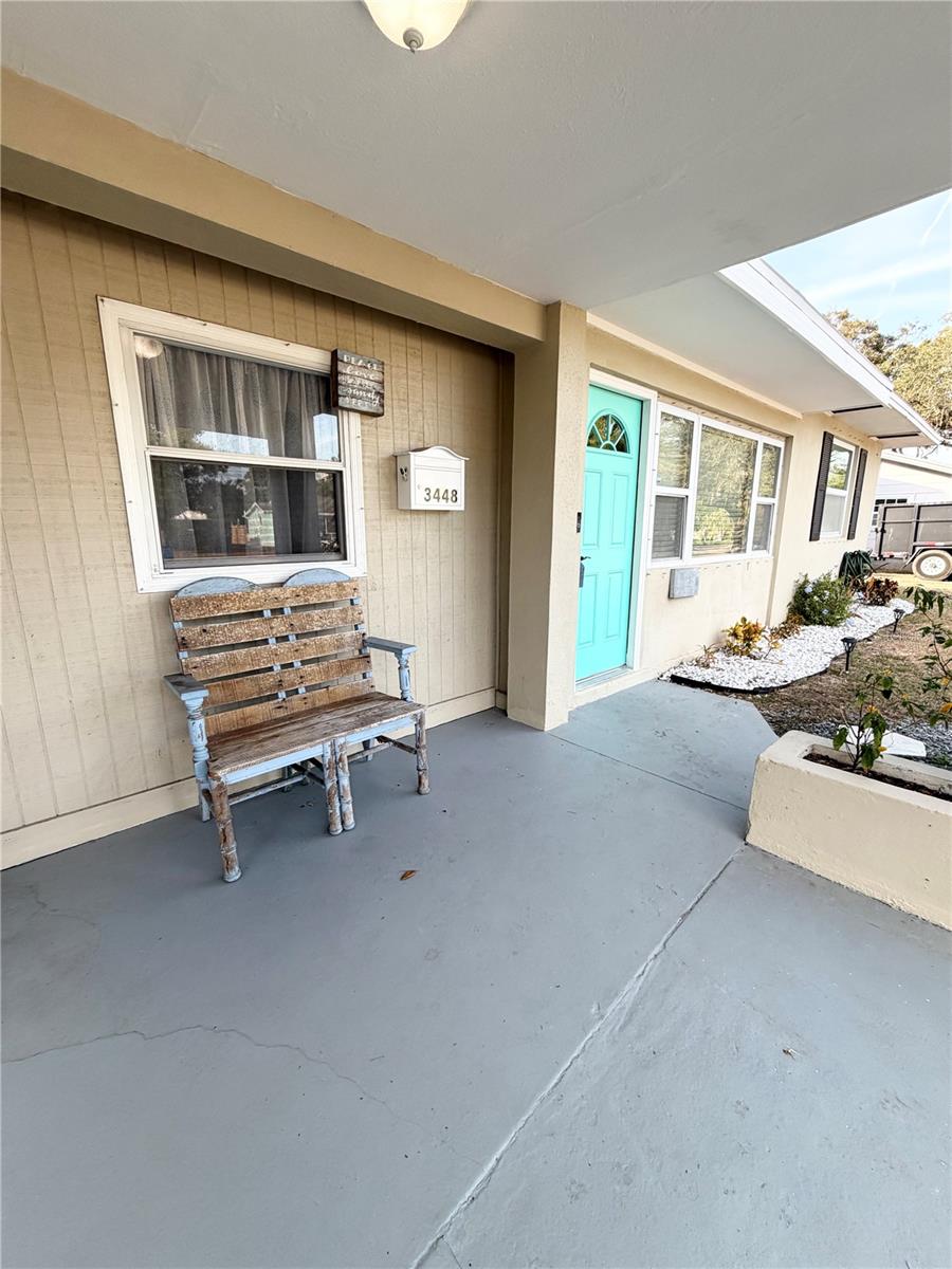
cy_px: 634
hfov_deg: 85.7
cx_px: 476
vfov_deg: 102.1
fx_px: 513
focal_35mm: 14
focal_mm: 2.22
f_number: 2.2
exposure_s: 1/197
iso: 50
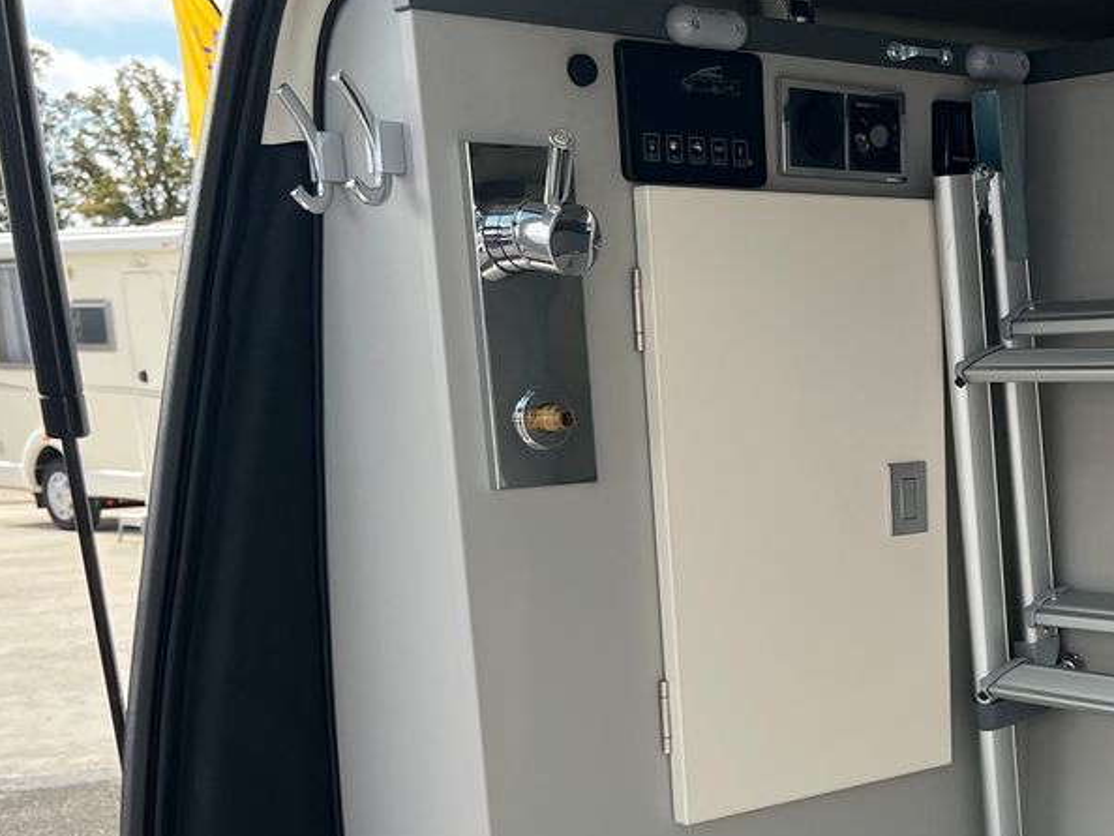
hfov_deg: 33.1
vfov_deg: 24.8
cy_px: 849
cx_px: 925
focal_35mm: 56
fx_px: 1803
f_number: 1.6
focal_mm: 5.1
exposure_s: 1/967
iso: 50
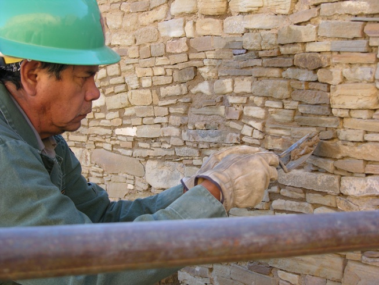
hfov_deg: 27.8
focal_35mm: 70
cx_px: 190
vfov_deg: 21.0
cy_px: 142
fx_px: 767
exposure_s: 1/59.7
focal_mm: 17.8
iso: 50
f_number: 3.3
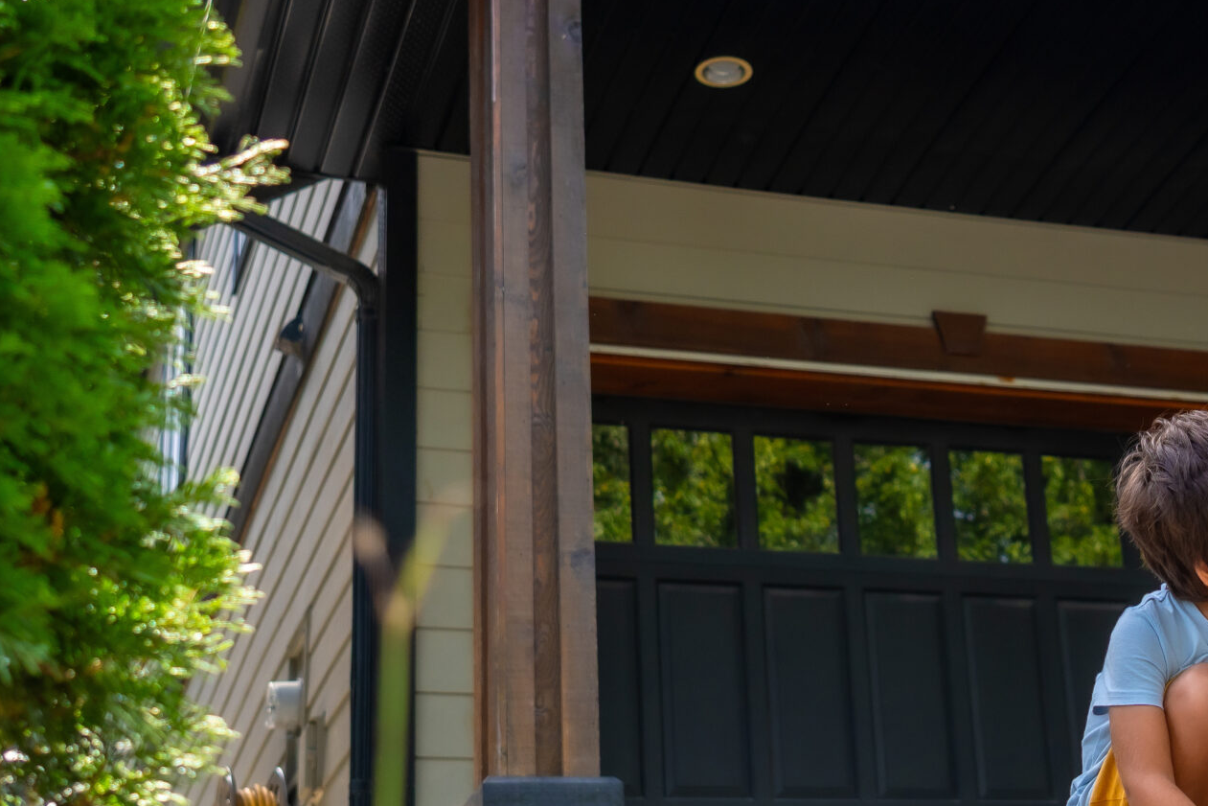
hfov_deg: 27.7
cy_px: 391
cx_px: 1107
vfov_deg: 19.5
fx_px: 2349
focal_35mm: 70
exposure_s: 1/640
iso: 100
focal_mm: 23
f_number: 2.8
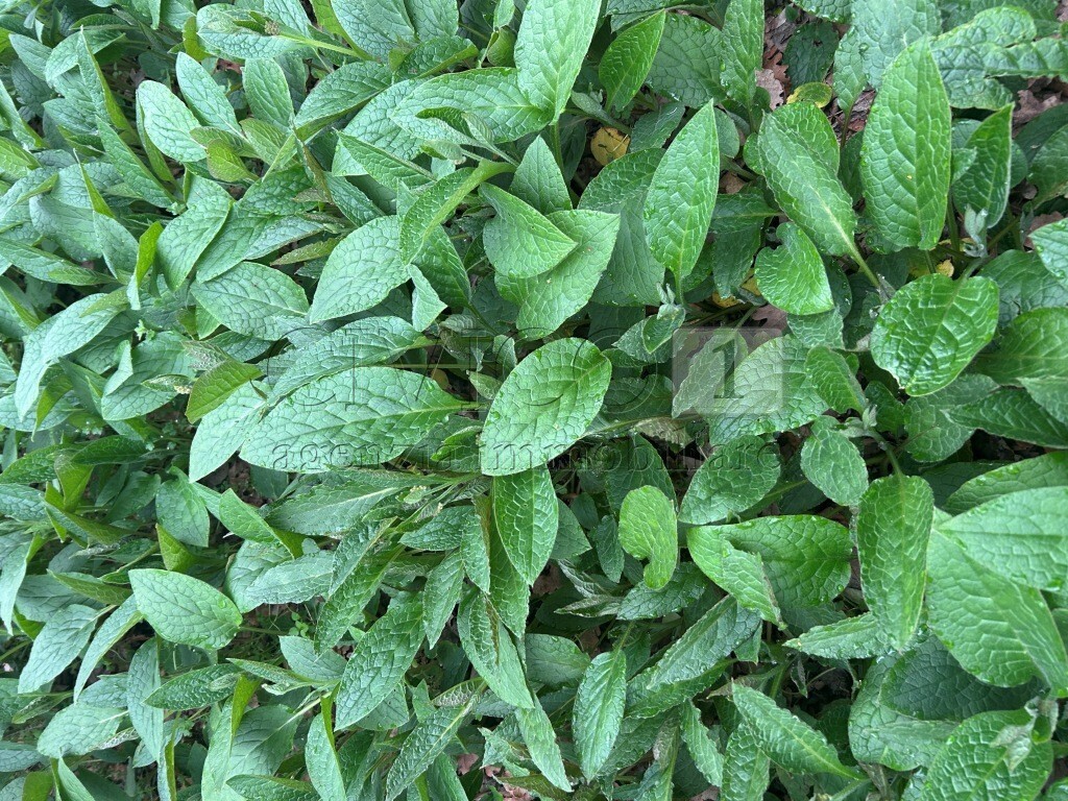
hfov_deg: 67.3
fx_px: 802
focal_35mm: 26
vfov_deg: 53.1
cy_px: 400
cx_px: 534
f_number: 1.5
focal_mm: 5.7
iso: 125
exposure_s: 1/77
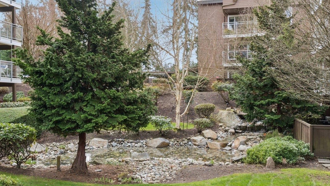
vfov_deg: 31.2
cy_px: 93
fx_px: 333
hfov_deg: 52.7
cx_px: 167
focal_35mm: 38
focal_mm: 18.5
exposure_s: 1/30
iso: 250
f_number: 9
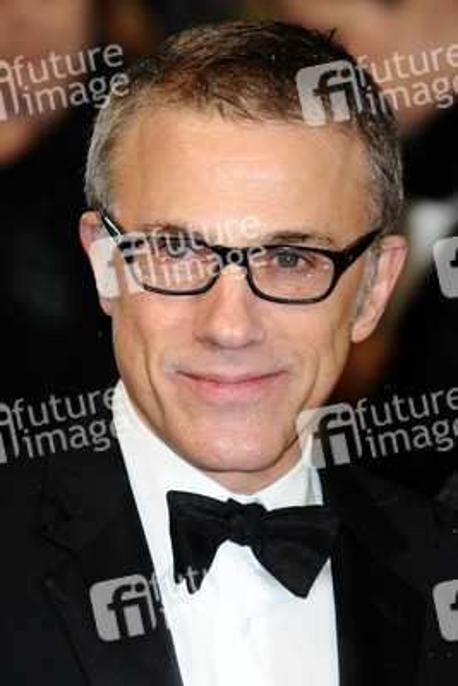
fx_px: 5291
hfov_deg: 5.0
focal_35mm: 278
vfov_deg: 7.4
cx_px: 229
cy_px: 343
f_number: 4
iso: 320
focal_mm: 185
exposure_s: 1/200
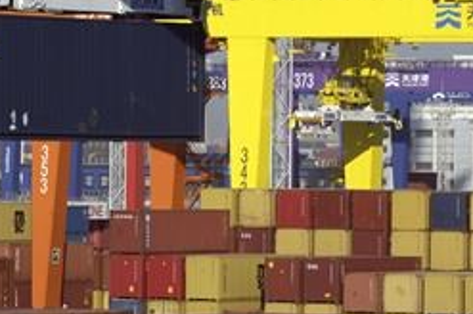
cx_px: 211
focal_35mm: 477
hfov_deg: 4.3
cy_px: 139
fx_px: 6259
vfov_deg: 2.9
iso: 100
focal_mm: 181
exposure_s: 1/1000
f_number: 5.6
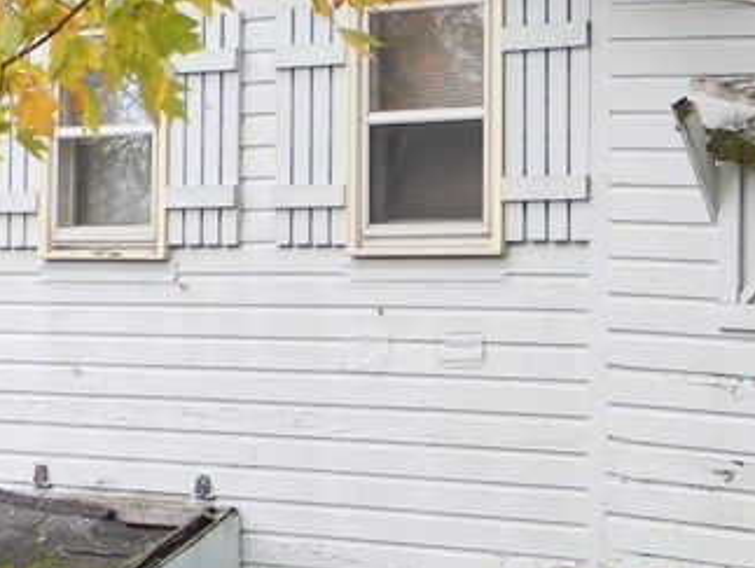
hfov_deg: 17.0
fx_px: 2489
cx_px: 669
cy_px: 203
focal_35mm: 114
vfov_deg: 13.0
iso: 112
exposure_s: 1/124
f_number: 3.7
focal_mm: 6.4
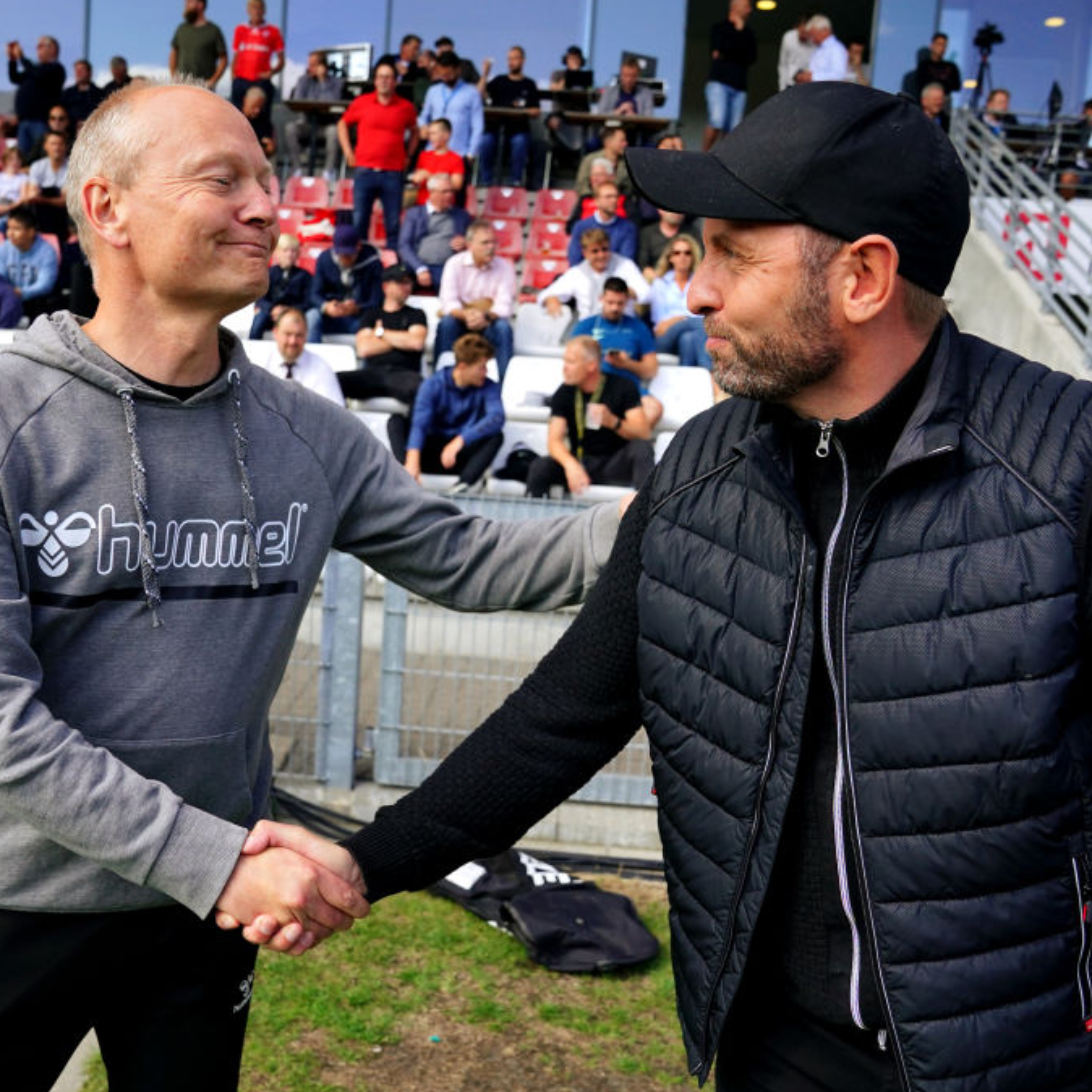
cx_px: 501
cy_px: 548
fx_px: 1106
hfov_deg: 52.5
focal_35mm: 31
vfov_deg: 52.5
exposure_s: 1/2500
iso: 1000
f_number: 4.5
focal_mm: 24
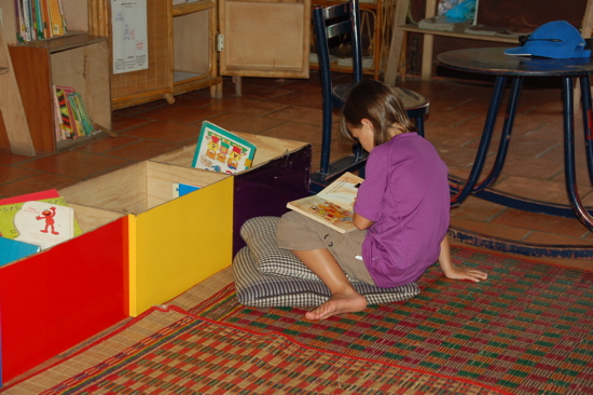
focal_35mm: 75
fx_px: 1235
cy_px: 198
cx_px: 296
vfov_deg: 18.2
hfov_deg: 27.0
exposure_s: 1/60
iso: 400
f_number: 5
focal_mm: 50
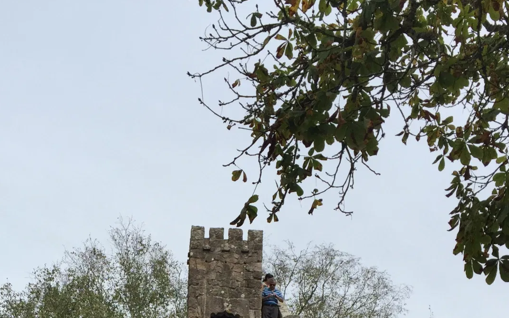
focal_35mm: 59
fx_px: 818
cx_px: 178
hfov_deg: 34.3
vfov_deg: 19.9
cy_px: 431
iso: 32
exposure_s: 1/1799
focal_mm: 4.15
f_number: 2.2
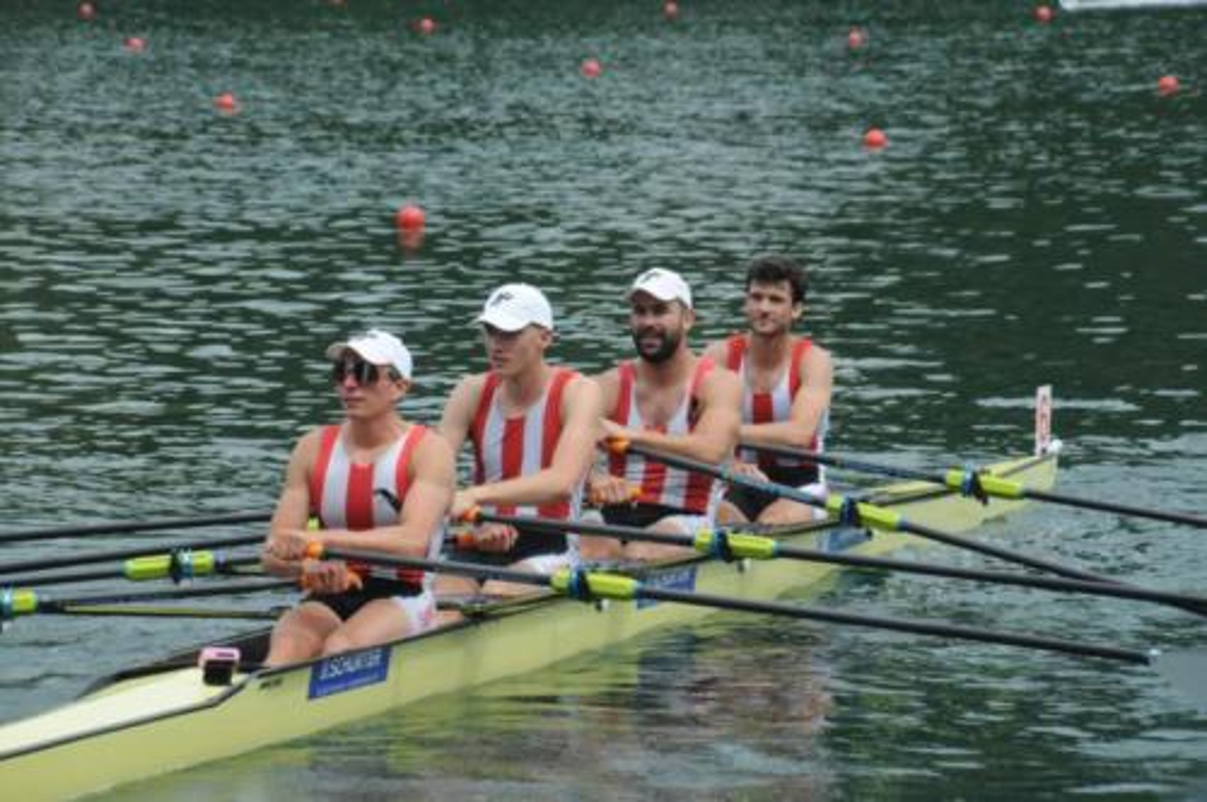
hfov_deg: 6.9
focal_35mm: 300
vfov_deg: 4.6
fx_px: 10045
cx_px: 604
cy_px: 401
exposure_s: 1/500
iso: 800
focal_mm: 200
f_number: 11
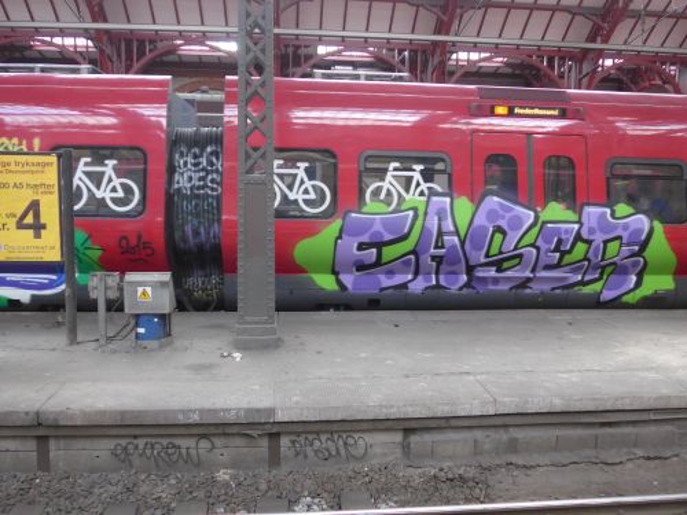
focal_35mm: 29
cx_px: 344
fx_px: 576
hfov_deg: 61.7
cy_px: 258
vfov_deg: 48.2
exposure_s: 1/250
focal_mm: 6
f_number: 2
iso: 640
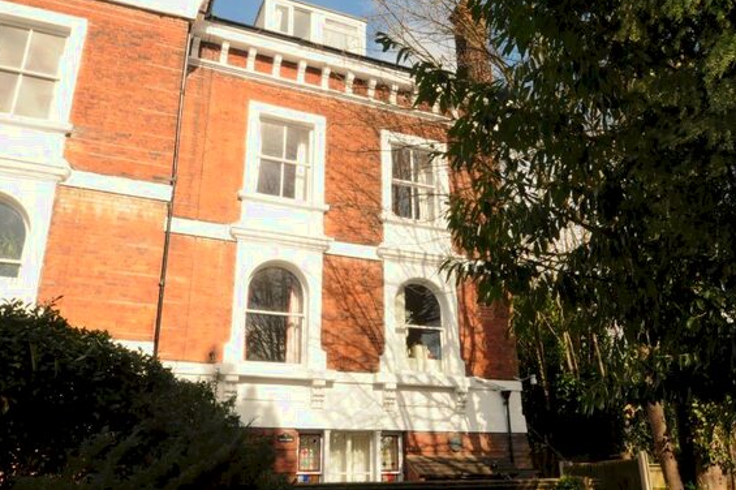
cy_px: 225
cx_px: 406
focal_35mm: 32
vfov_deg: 41.5
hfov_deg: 59.2
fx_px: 646
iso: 800
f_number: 16
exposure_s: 1/200
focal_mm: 17
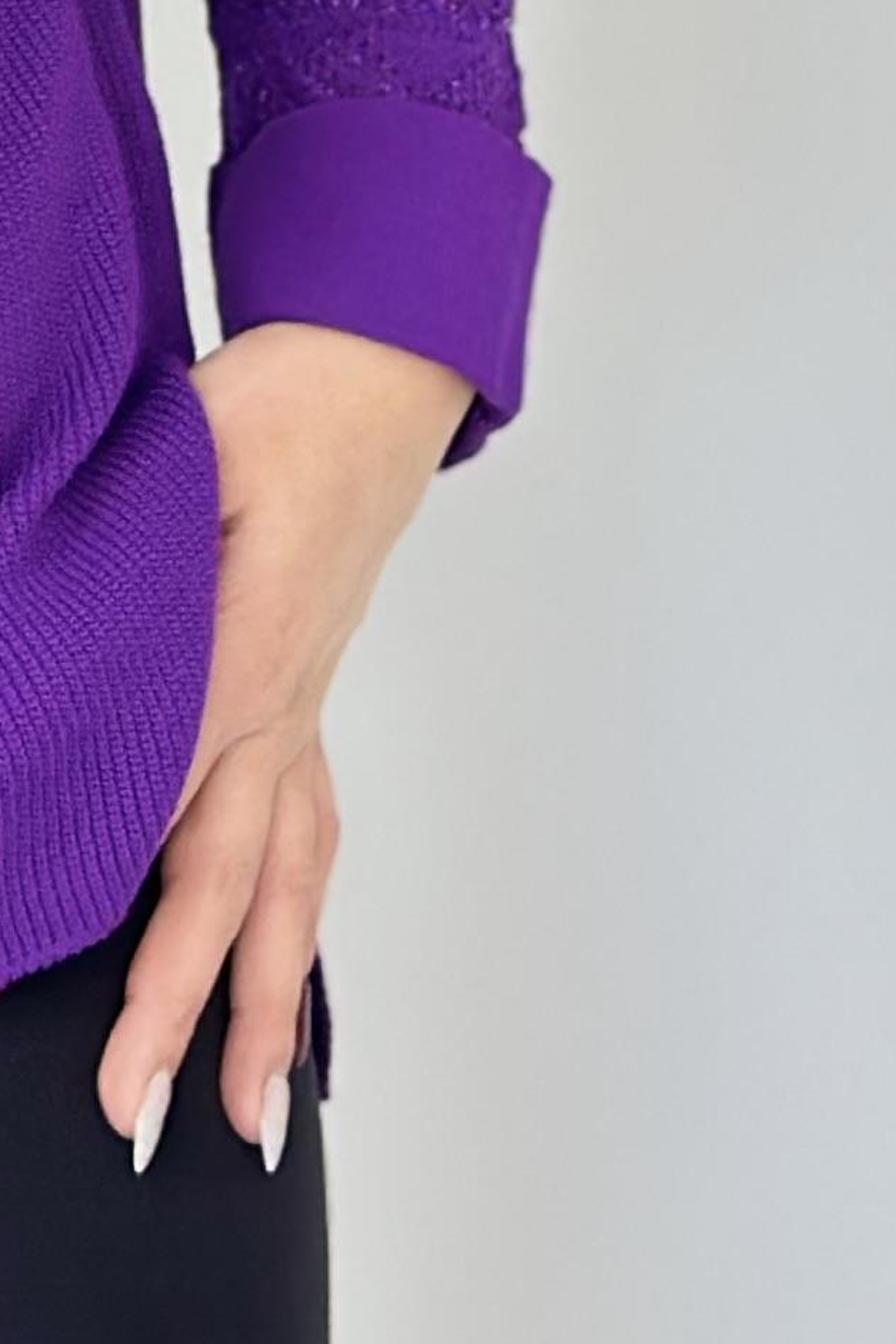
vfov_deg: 9.2
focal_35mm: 214
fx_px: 7992
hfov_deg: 6.3
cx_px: -426
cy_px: -1120
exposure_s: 1/50
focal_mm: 6.86
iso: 80
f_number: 1.78
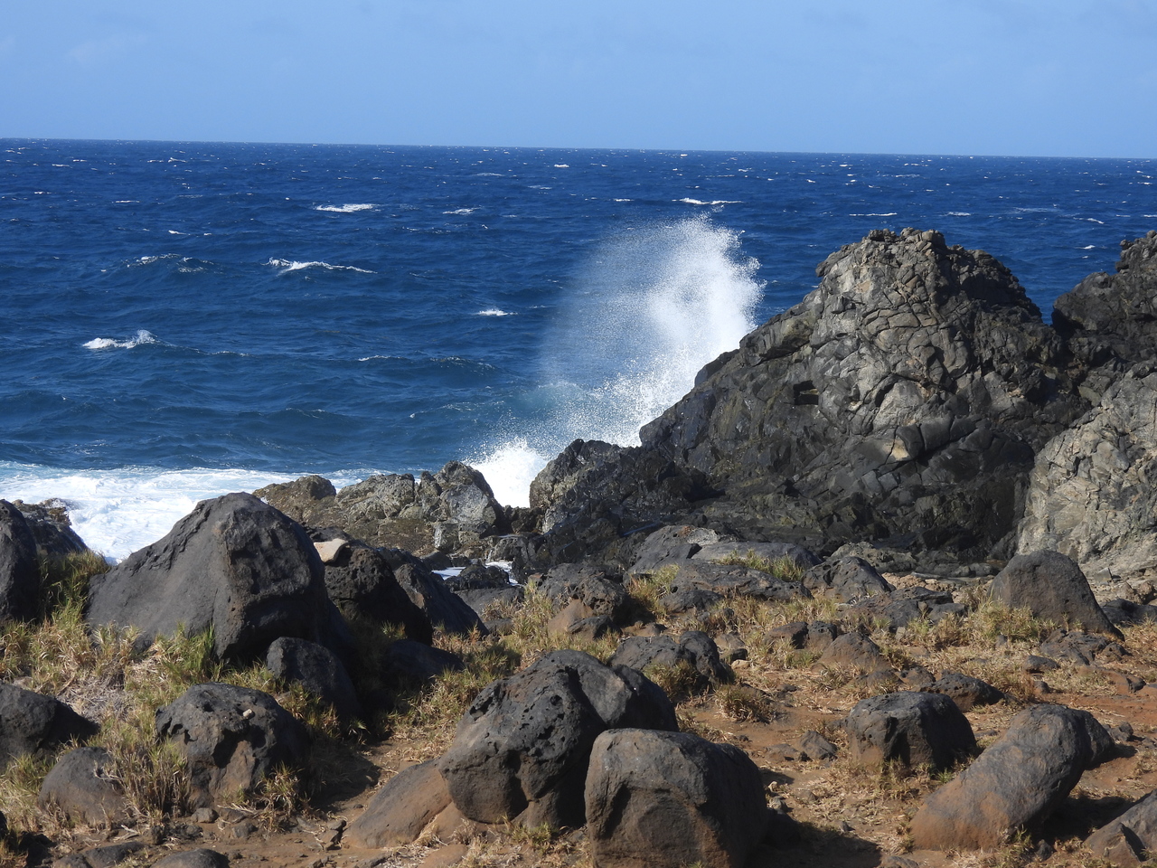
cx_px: 578
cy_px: 434
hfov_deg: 18.7
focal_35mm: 105
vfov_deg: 14.1
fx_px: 3510
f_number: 4
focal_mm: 18.7
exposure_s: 1/500
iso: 100
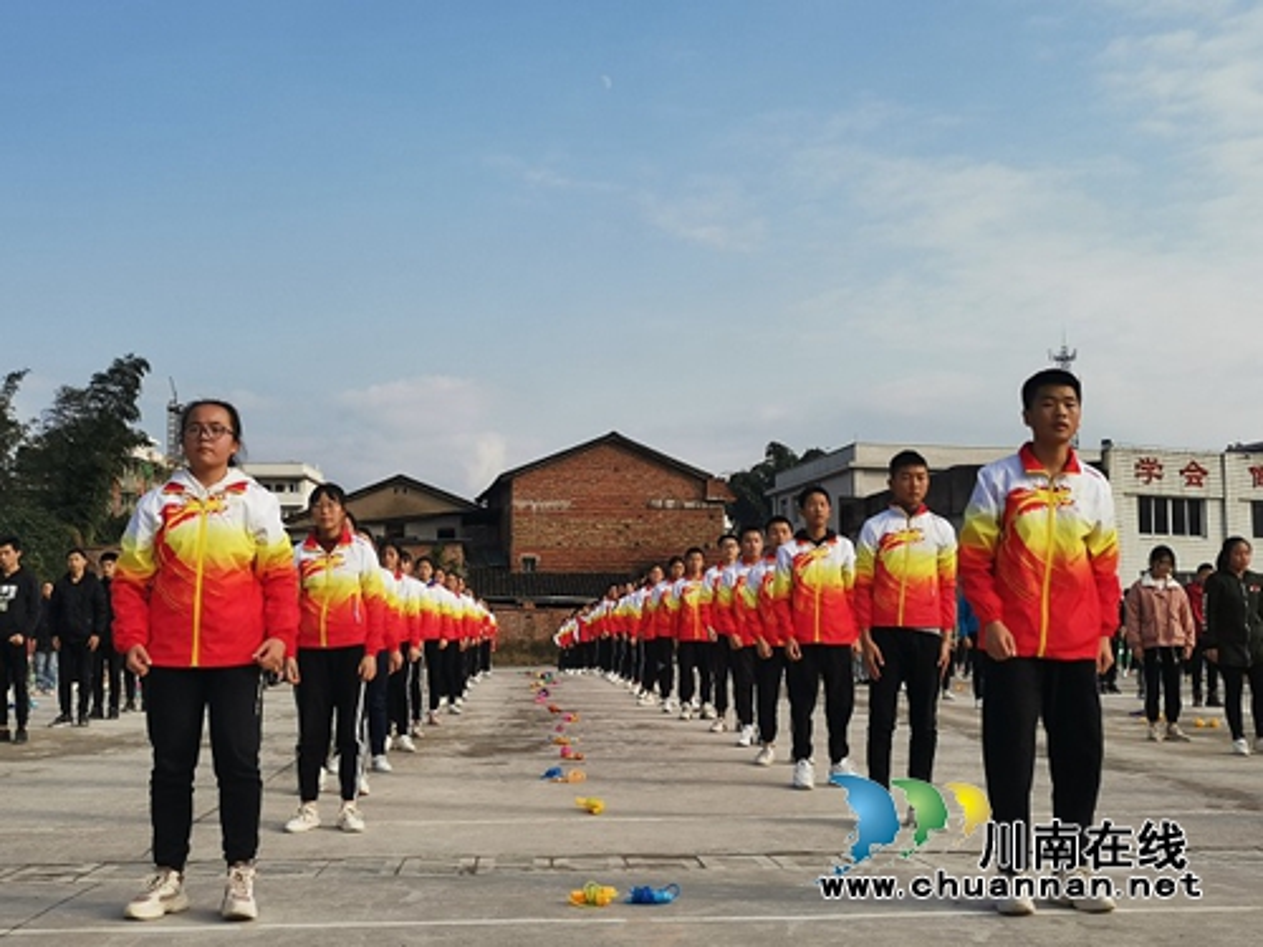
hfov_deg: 45.8
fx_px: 1496
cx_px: 632
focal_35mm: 41
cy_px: 474
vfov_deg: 35.1
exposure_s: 1/1335
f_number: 1.8
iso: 50
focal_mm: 4.75
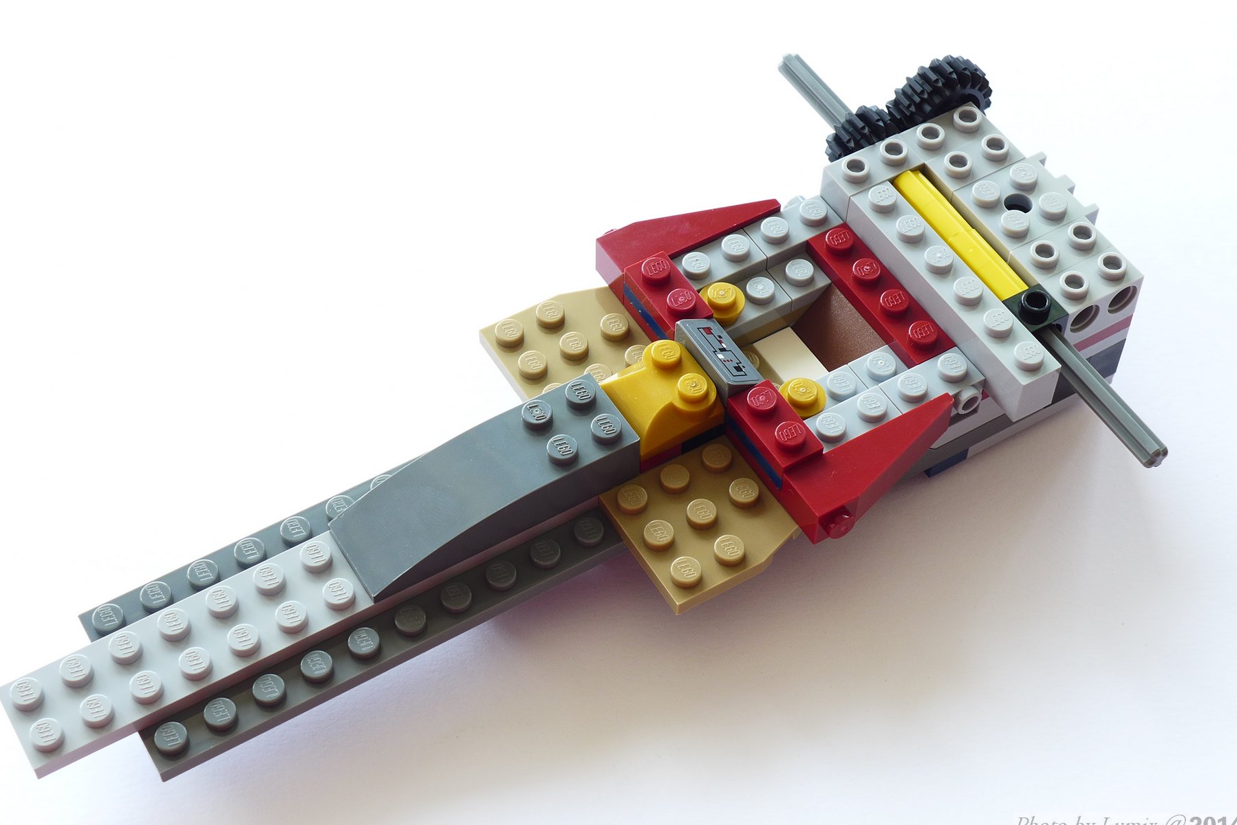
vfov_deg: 21.6
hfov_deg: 31.9
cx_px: 599
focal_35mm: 63
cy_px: 405
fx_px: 2165
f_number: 4
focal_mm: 11.8
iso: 80
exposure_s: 1/40
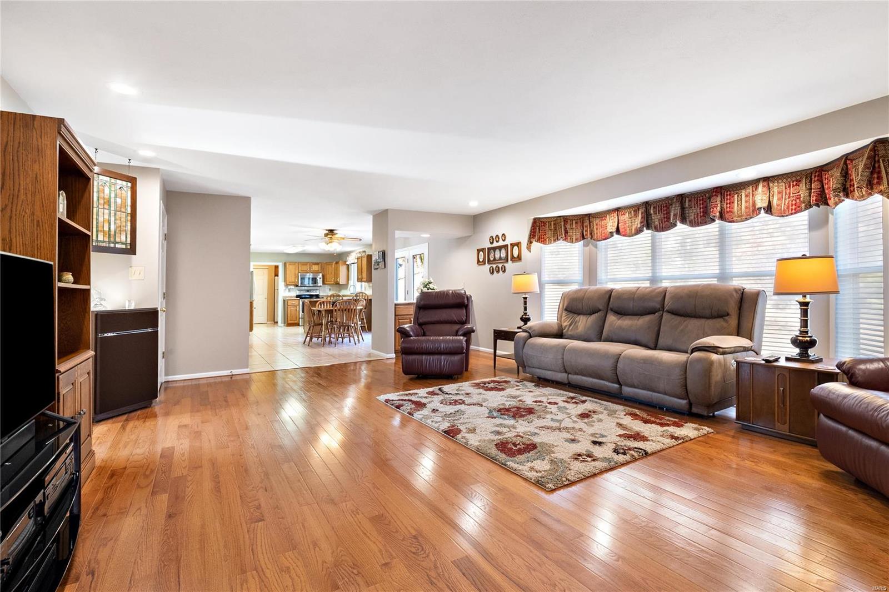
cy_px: 296
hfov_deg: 96.7
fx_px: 395
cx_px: 444
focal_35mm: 16
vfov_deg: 73.7
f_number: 6.3
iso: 400
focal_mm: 8
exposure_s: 1/8
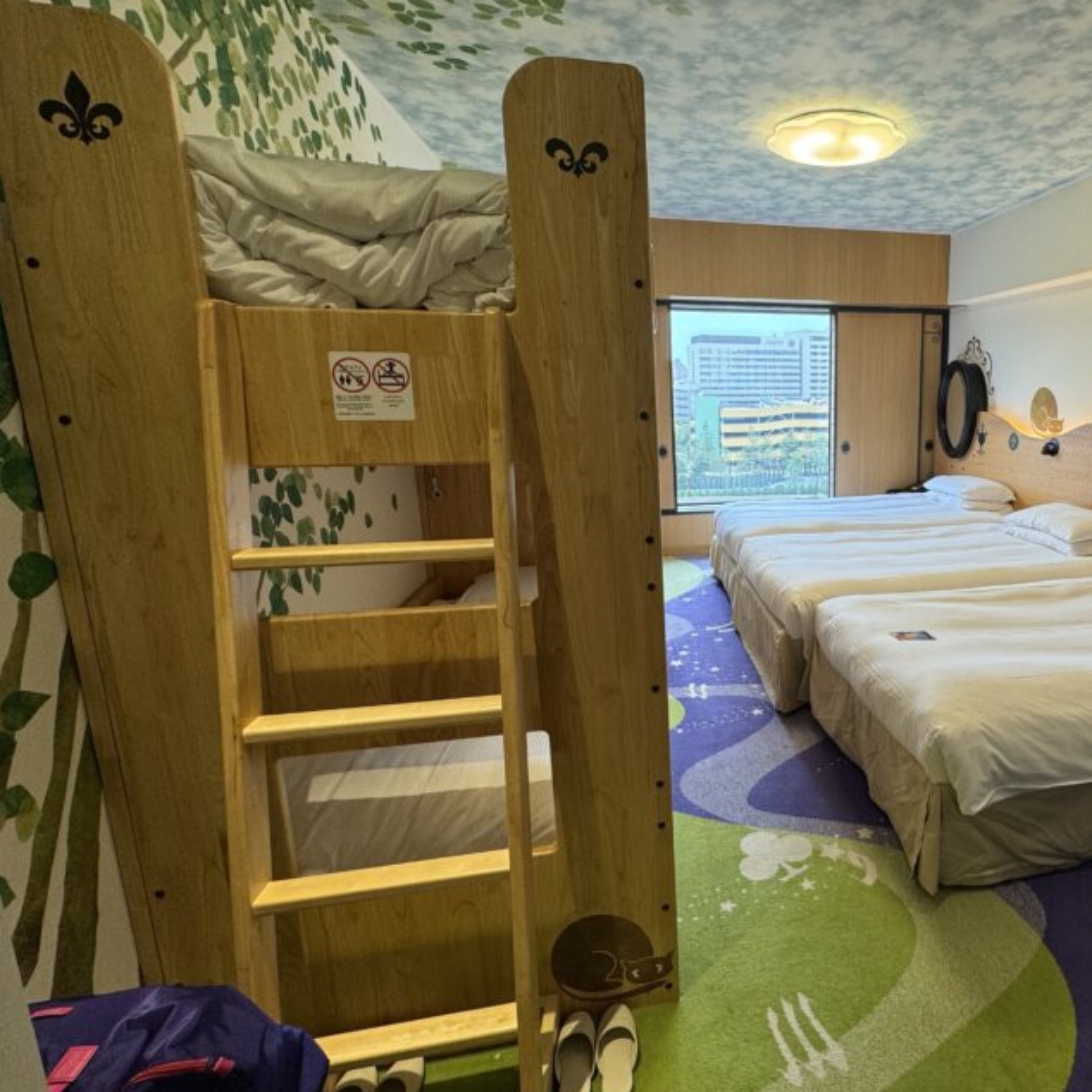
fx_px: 714
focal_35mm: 20
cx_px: 813
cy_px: 524
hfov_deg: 70.1
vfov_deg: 74.8
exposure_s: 1/100
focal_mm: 2.22
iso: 80
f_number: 2.2
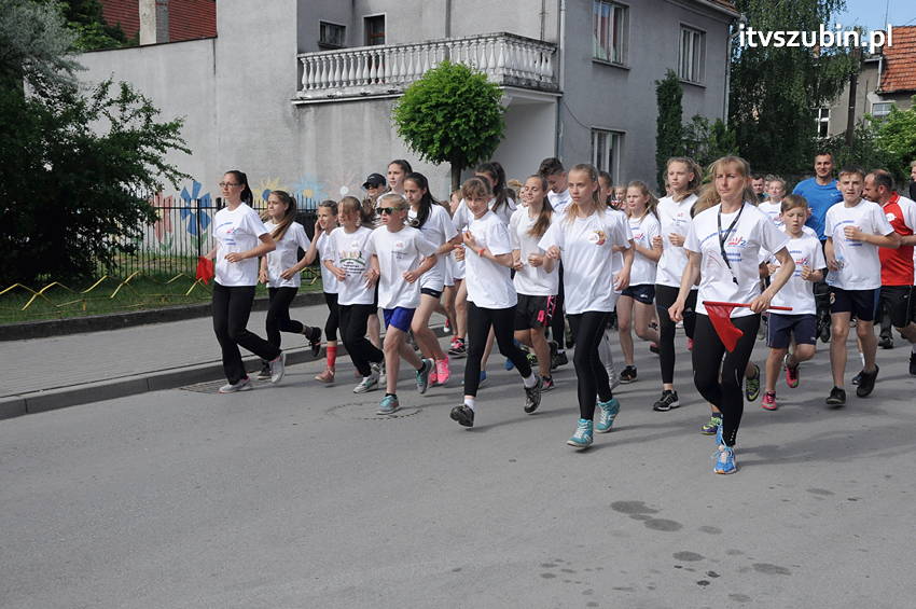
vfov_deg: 34.1
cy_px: 304
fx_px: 991
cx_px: 458
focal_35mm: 39
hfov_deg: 49.6
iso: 800
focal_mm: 26
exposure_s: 1/640
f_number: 13
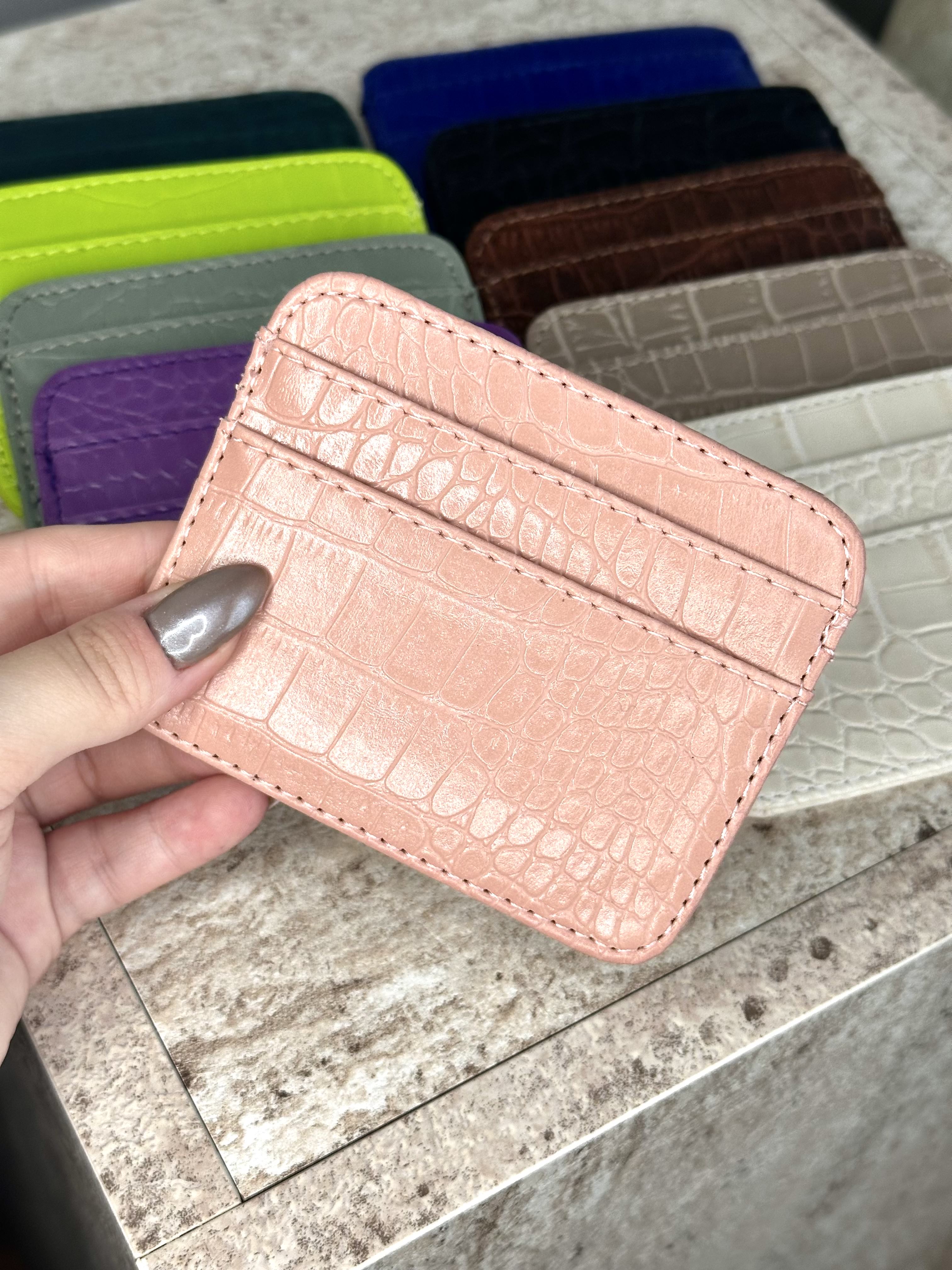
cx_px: 476
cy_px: 635
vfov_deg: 39.7
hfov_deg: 30.3
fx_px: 1760
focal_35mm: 48
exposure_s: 1/105
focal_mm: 6.86
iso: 80
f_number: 1.78
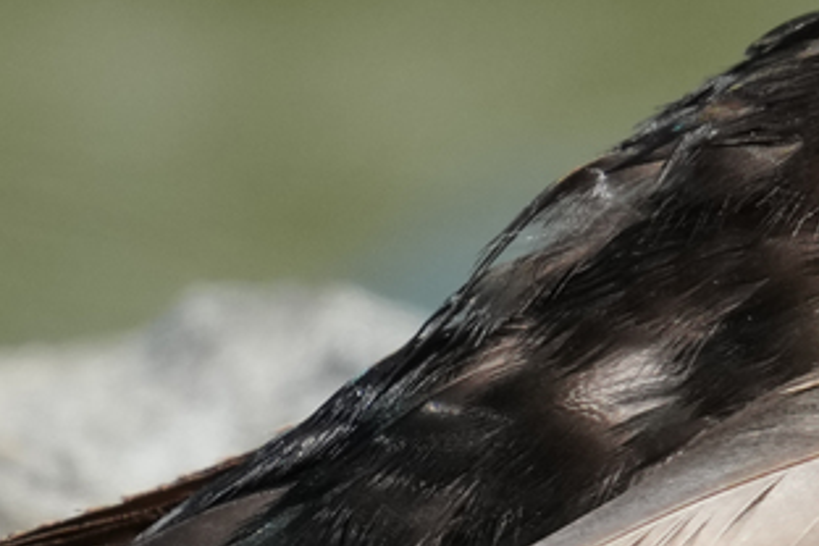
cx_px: 1843
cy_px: 58
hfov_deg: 0.5
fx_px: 94405
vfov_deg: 0.3
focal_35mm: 4150
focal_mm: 600
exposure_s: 1/2000
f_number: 5.6
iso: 640
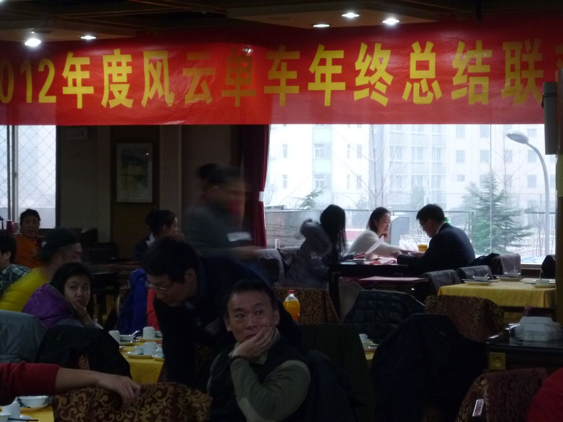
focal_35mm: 112
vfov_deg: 13.2
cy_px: 211
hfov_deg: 17.6
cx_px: 282
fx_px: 1822
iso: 400
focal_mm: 20
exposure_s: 1/6
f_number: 6.5
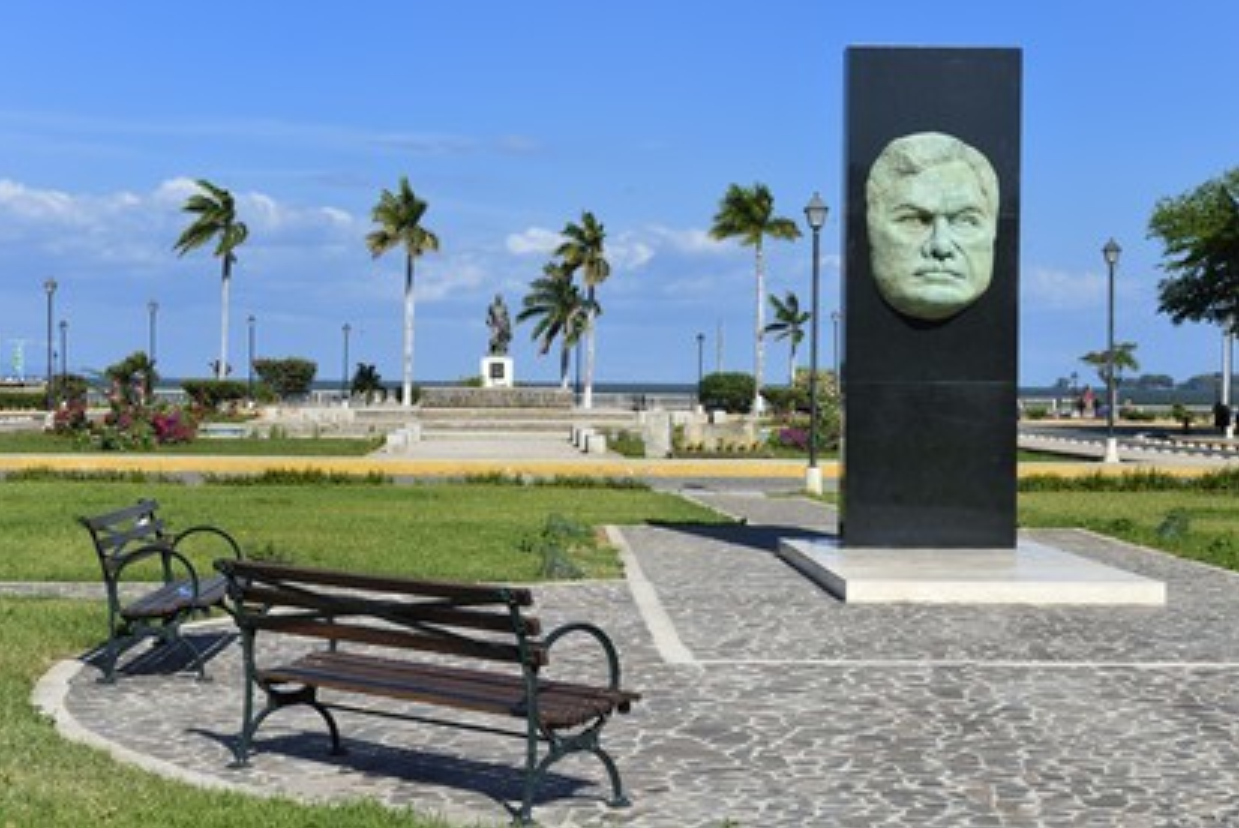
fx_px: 2170
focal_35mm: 63
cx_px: 612
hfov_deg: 31.9
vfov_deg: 21.6
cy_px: 411
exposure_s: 1/200
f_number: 16
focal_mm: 62
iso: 200
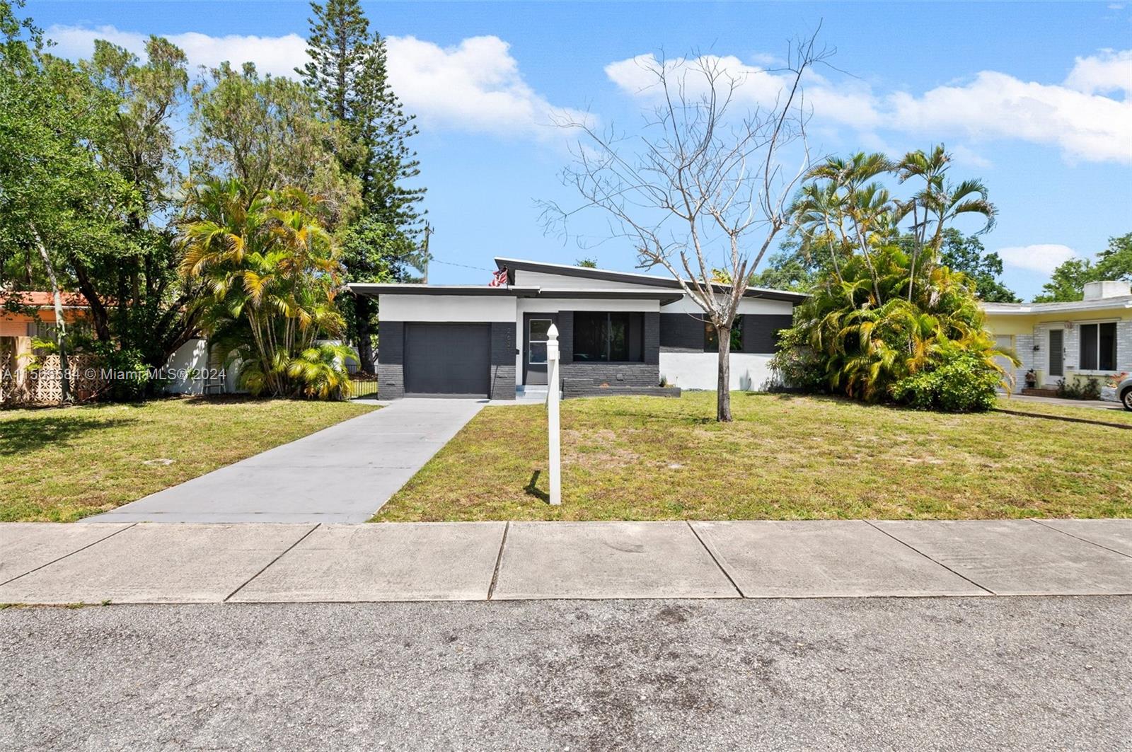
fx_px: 597
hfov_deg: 87.0
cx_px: 566
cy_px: 376
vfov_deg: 64.4
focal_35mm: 19
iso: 200
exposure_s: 1/640
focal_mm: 19
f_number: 8
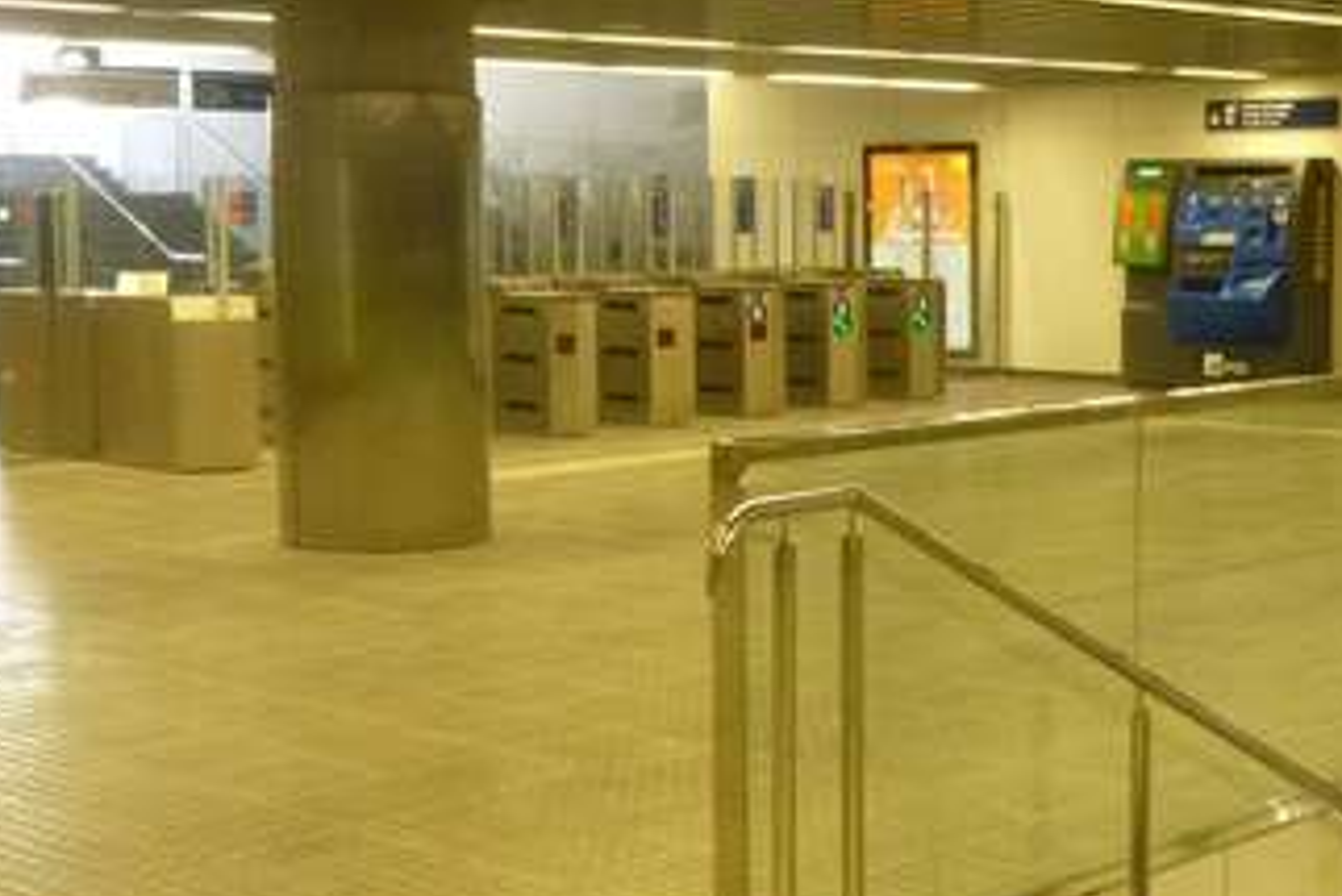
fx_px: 2312
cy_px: 425
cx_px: 900
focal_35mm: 62
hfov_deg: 32.1
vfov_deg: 21.9
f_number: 3.1
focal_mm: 4.5
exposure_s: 1/50
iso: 400
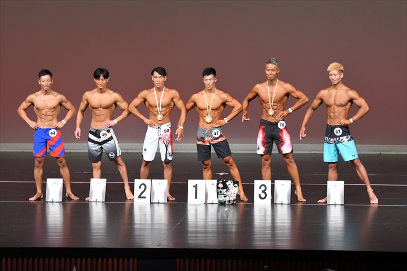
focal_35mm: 187
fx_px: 2113
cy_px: 136
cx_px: 204
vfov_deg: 7.3
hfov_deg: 11.0
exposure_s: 1/400
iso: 4000
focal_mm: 125
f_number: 5.6
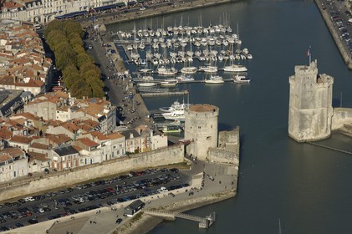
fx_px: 1759
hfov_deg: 11.4
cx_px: 176
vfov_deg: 7.6
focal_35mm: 180
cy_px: 117
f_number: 5
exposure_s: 1/800
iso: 100
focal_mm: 120
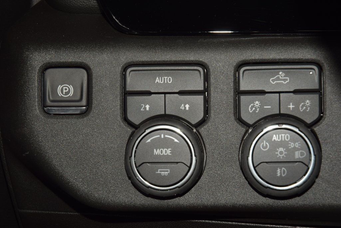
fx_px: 995
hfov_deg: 19.5
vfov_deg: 13.0
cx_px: 170
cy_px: 114
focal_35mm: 105
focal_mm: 70
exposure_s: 1/125
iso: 100
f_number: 8
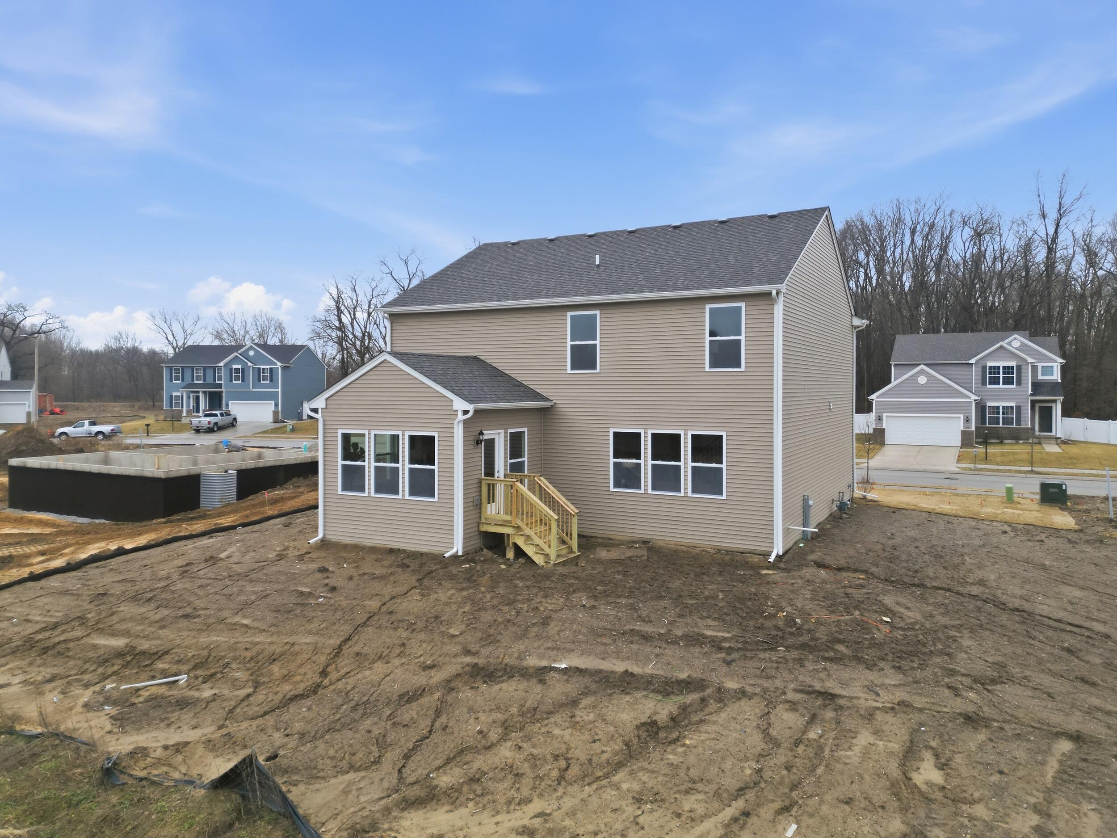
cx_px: 558
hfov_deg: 71.6
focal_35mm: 24
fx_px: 774
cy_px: 419
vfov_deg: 56.8
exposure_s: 1/2000
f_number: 1.7
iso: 130
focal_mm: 6.7
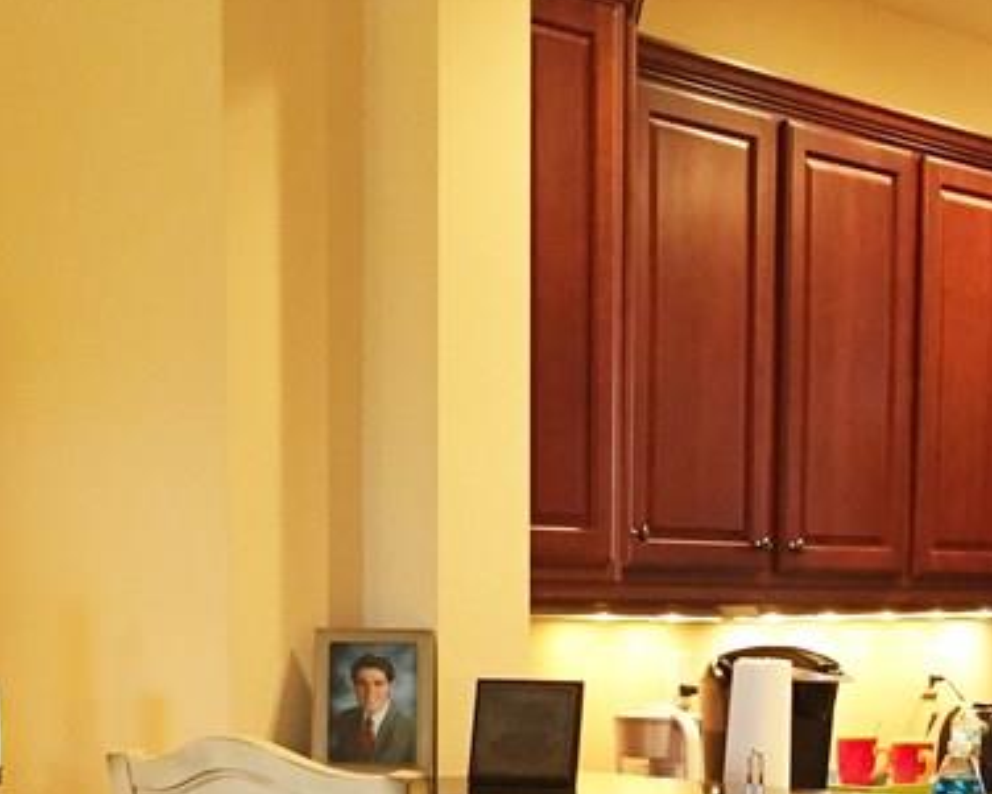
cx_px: 670
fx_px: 2261
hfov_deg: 24.6
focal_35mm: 77
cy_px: 783
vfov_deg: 19.4
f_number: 2.2
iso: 160
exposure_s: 1/30
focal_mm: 4.15
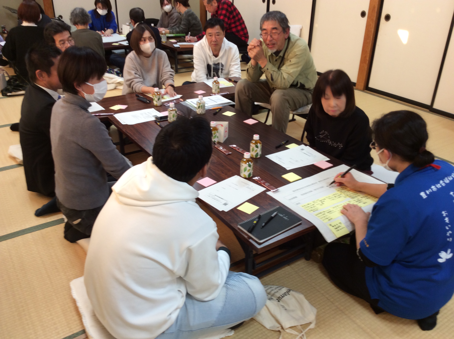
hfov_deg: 56.9
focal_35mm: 32
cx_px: 227
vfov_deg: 44.1
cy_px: 170
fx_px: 419
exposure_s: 1/25
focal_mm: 3.3
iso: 32
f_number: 2.4
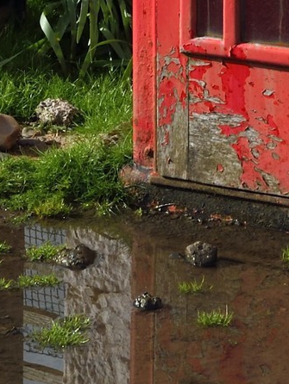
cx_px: 293
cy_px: -483
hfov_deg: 5.7
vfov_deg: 7.2
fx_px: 2880
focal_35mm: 259
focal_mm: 50
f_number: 16
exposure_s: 1/250
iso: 200
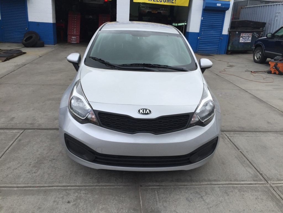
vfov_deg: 48.2
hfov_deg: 61.7
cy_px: 106
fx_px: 237
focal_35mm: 29
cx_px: 142
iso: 32
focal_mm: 4.15
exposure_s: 1/1068
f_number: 2.2
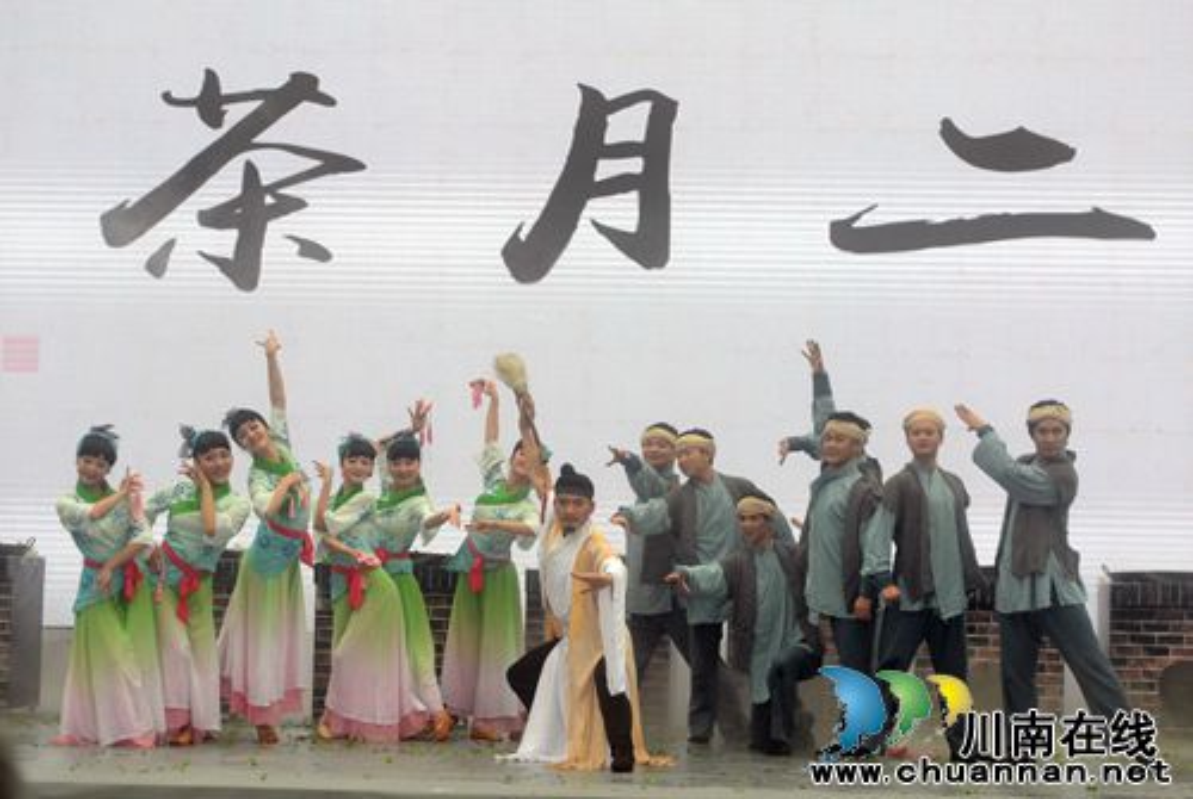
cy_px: 400
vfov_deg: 16.6
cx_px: 596
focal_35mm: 82
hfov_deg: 24.6
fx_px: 2738
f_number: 9
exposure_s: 1/320
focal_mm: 55
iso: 800
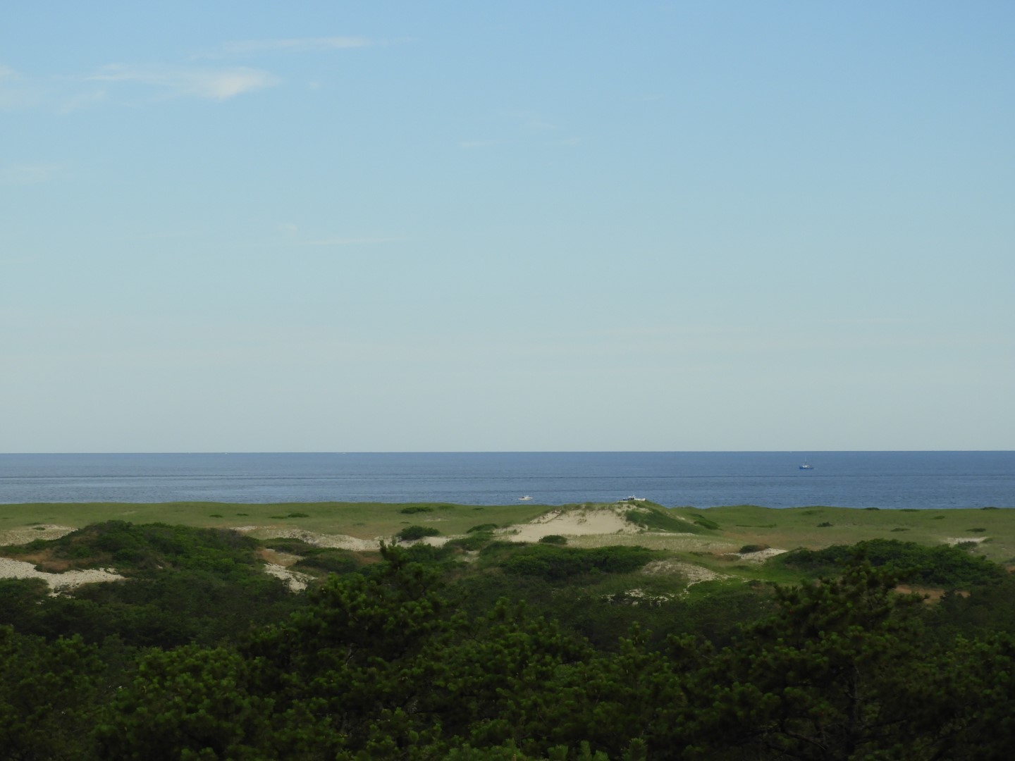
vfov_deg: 9.9
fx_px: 4398
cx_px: 508
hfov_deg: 13.2
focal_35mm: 150
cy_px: 380
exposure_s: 1/500
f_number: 5.2
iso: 100
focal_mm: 26.9
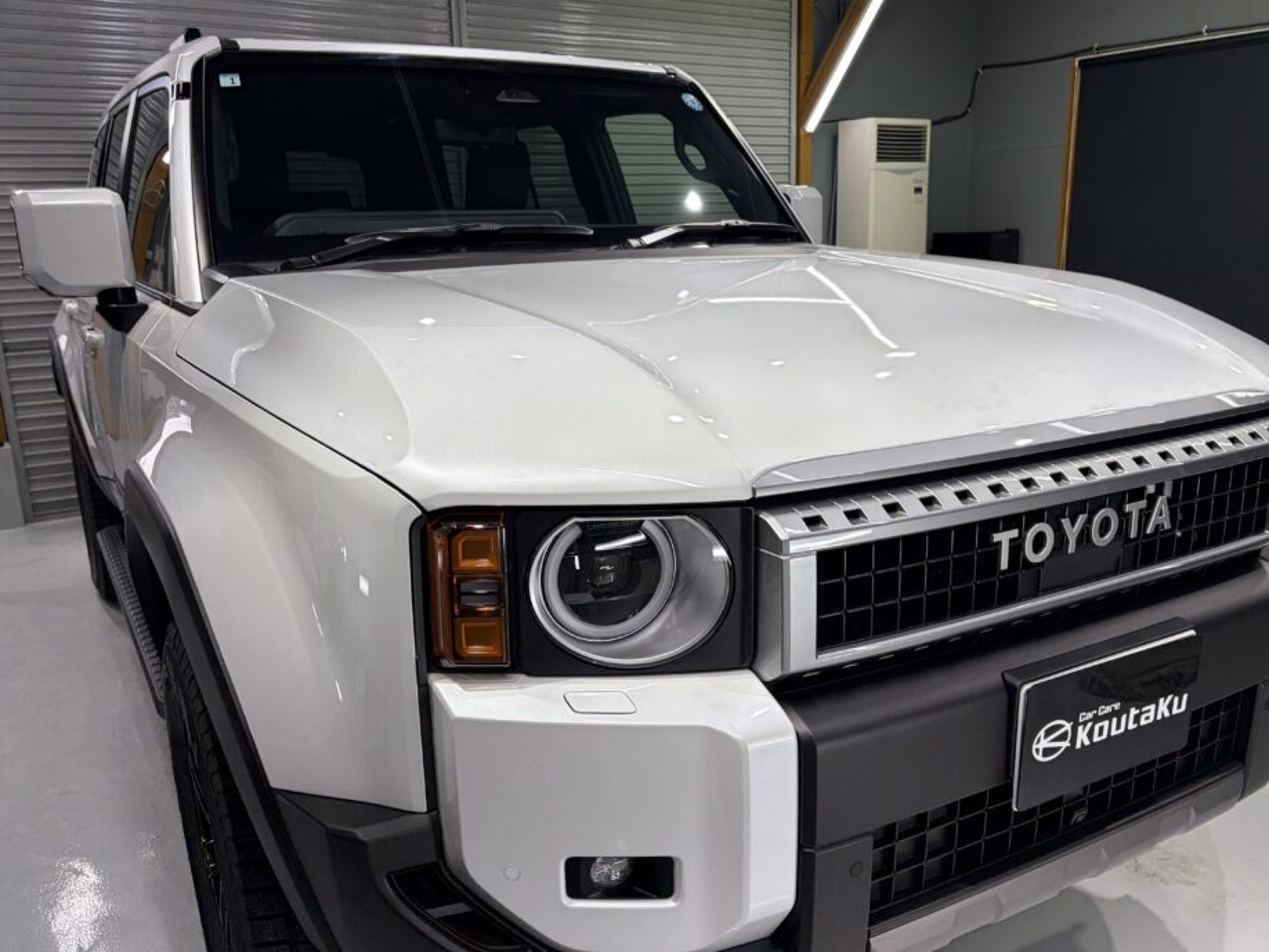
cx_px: 651
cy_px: 508
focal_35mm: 29
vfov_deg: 48.2
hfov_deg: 61.6
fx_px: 1063
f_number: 1.6
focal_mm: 5.96
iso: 40
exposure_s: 1/181
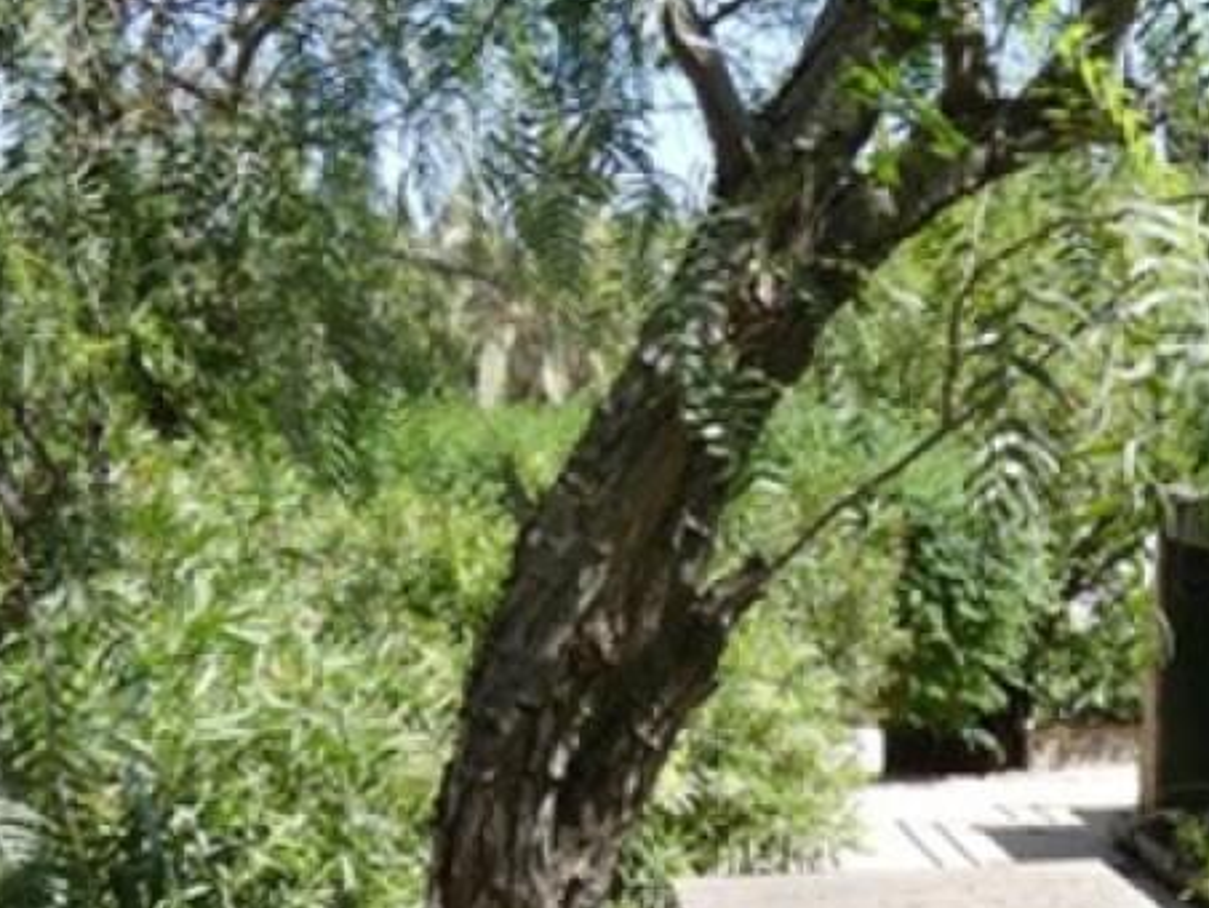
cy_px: 414
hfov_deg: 36.0
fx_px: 1852
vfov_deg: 27.5
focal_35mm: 53
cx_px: 729
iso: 80
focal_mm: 3.6
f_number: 2.8
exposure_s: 1/640
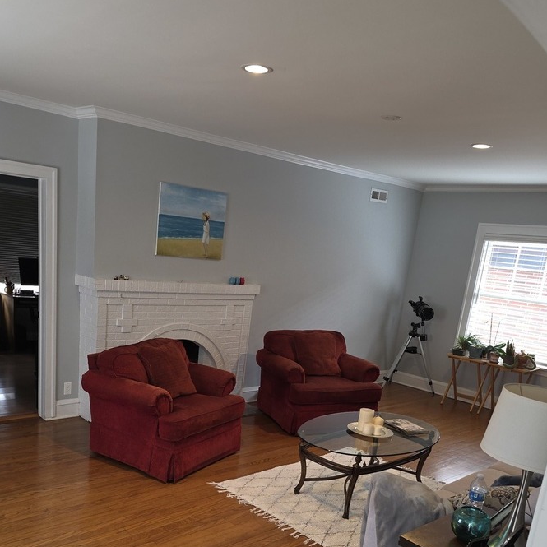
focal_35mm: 33
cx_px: 240
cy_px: 402
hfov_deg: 49.6
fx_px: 590
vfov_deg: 48.1
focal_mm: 6.25
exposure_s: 1/60
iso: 125
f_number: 1.7
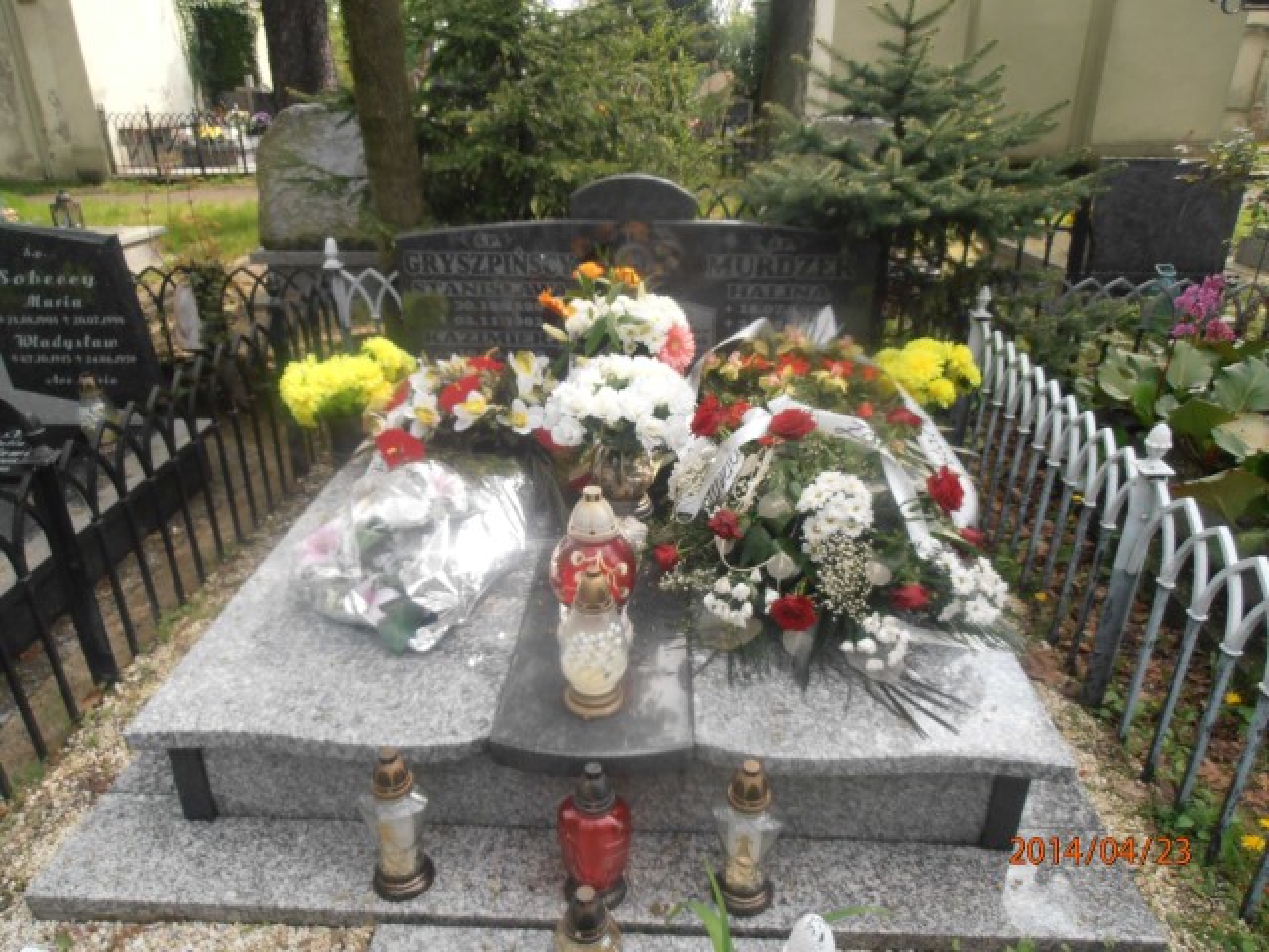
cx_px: 634
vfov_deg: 56.8
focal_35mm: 24
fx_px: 880
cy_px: 476
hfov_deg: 71.6
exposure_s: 1/320
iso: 80
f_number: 3
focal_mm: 4.2
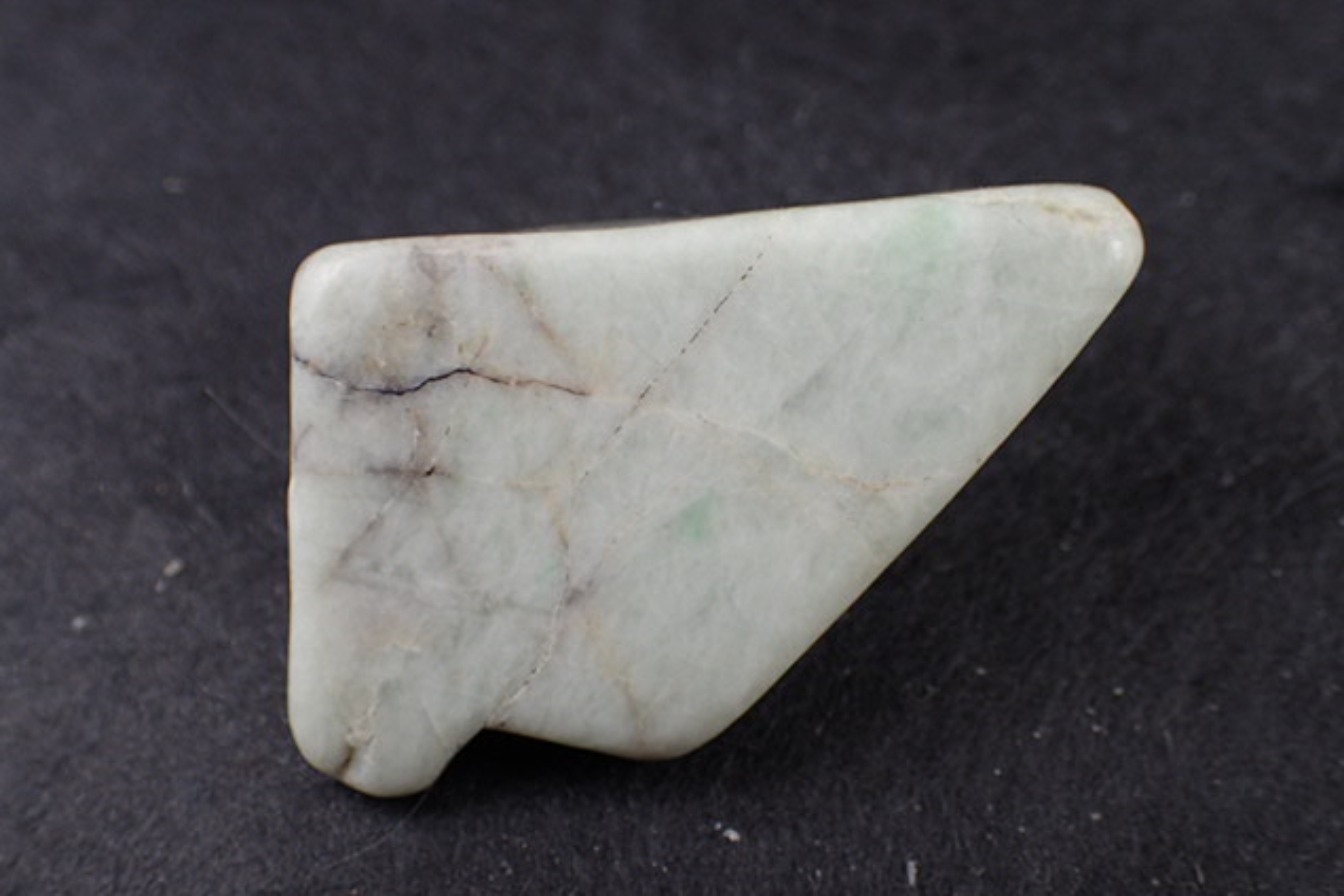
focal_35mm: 45
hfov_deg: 43.6
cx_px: 670
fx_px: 1680
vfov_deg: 29.9
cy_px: 442
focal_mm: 7.86
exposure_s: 1/160
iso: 100
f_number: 2.9
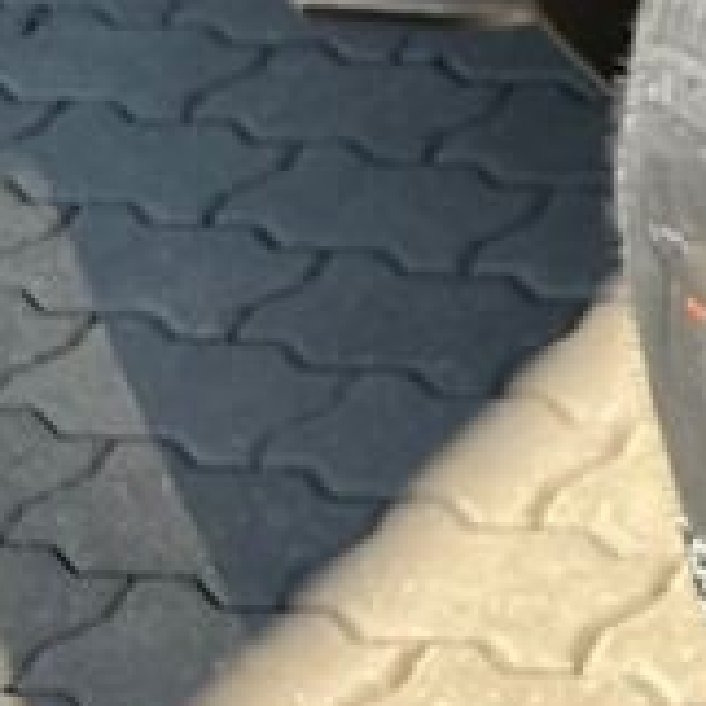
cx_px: 1881
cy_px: -215
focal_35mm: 157
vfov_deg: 10.9
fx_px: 3623
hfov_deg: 9.5
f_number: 1.8
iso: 32
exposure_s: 1/261
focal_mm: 3.99
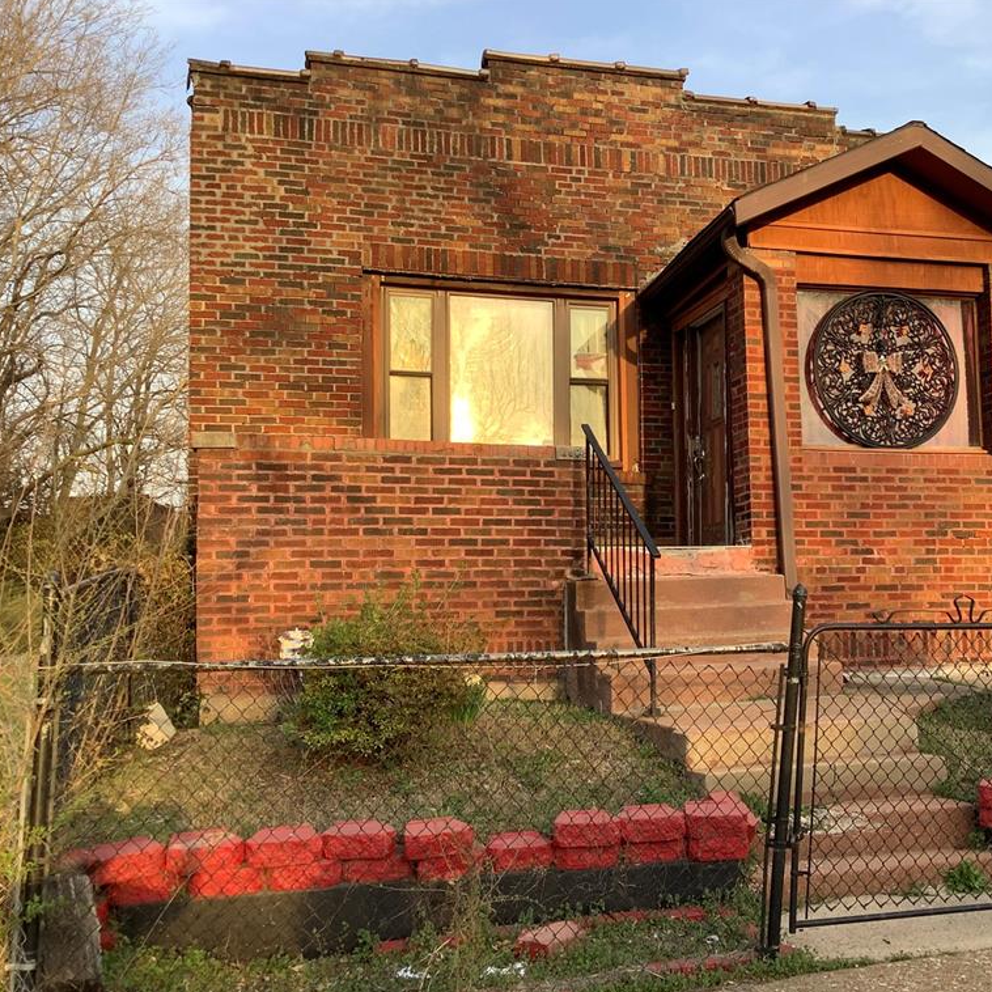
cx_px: 661
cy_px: 497
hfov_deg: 44.3
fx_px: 1200
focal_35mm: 37
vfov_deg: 44.9
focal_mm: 3.3
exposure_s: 1/127
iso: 25
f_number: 2.4
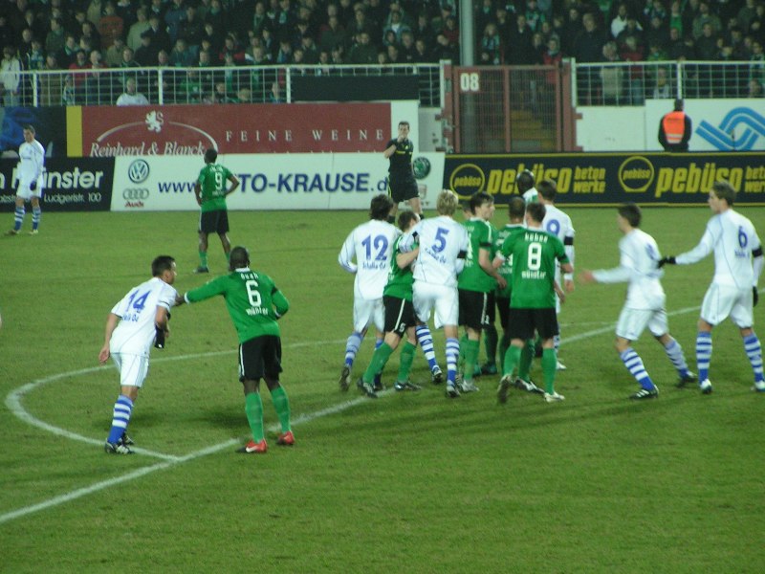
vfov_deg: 6.3
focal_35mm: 236
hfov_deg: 8.4
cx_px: 382
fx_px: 5216
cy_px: 287
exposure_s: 1/40
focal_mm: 36.1
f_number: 3.5
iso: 200
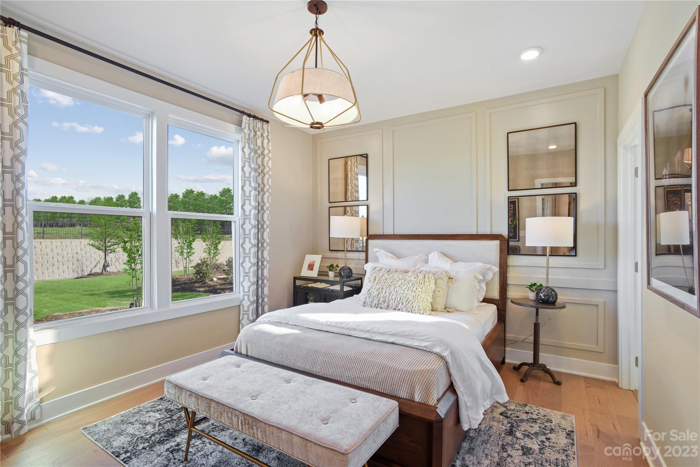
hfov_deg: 93.3
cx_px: 350
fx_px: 331
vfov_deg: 70.4
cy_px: 234
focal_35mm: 17
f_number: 11
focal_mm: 17
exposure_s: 1/4
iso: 320
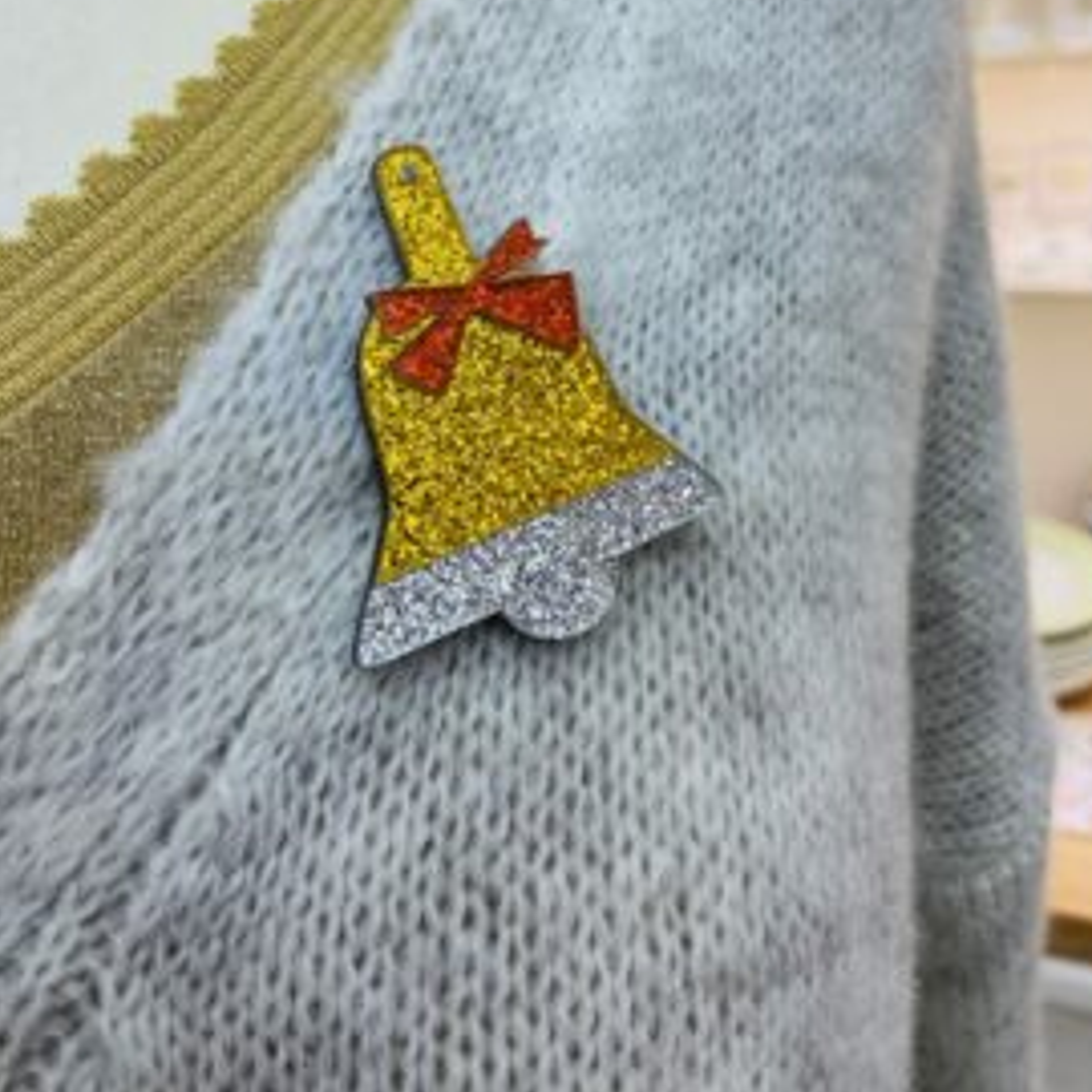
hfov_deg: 48.4
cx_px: 530
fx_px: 1213
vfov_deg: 46.9
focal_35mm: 34
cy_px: 291
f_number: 1.8
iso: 100
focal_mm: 4.25
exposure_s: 1/100
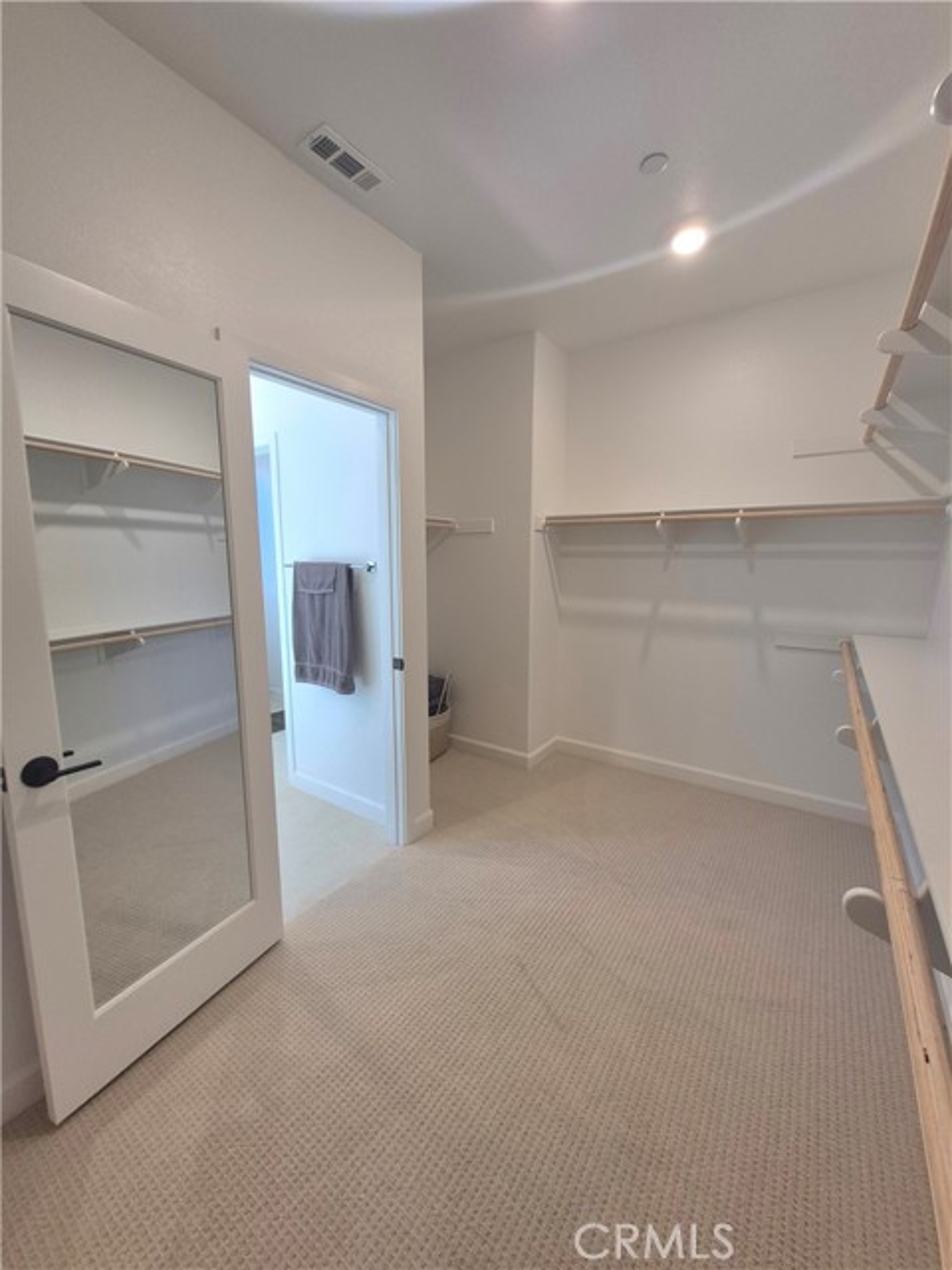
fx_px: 477
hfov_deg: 89.9
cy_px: 635
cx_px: 476
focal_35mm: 13
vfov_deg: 106.2
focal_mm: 1.74
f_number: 2.2
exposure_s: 1/60.2
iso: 80
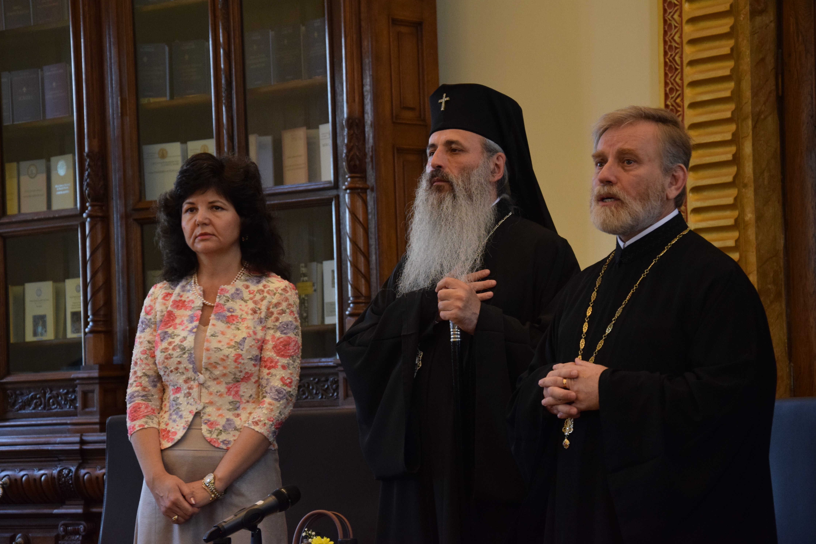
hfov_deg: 19.3
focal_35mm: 106
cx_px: 405
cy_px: 271
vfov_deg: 12.9
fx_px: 2402
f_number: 5.6
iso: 1000
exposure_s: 1/100
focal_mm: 70
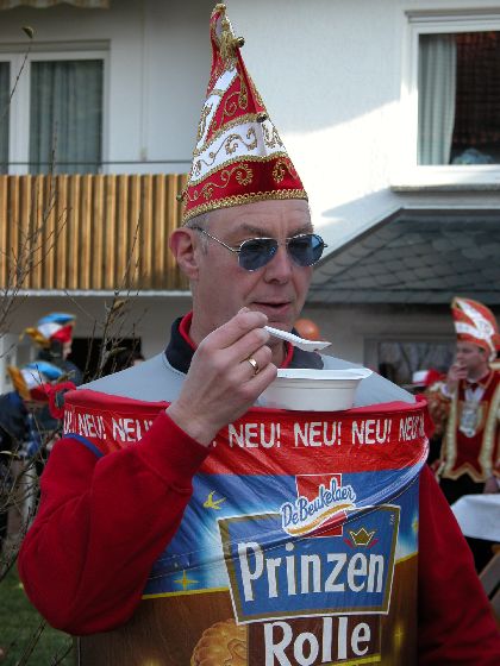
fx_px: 1926
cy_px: 333
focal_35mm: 100
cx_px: 250
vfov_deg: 19.6
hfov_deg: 14.8
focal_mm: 25.4
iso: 100
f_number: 3.6
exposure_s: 1/199
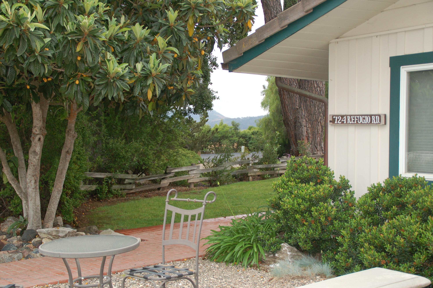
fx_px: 577
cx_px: 216
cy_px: 144
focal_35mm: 48
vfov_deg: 28.0
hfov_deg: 41.1
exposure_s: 1/500
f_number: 4.5
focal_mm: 32
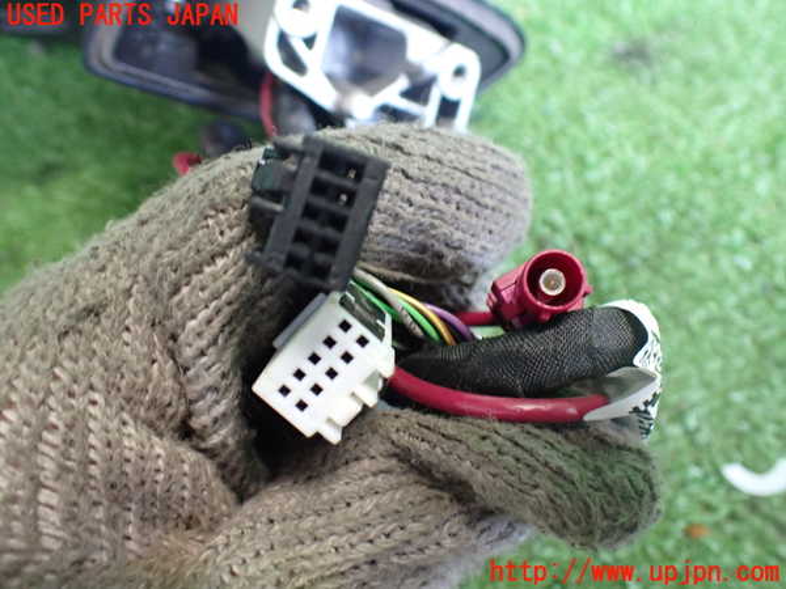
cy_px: 294
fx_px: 681
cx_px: 393
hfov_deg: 60.0
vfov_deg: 46.8
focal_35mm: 30
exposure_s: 1/50
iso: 800
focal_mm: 5.4
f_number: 2.3
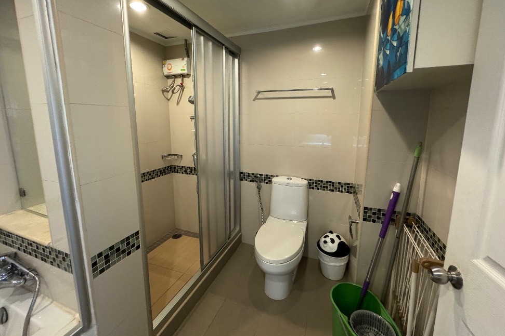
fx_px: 210
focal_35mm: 15
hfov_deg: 100.4
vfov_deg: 77.1
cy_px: 152
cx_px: 251
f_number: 2.2
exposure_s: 1/50
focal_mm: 2.22
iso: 400
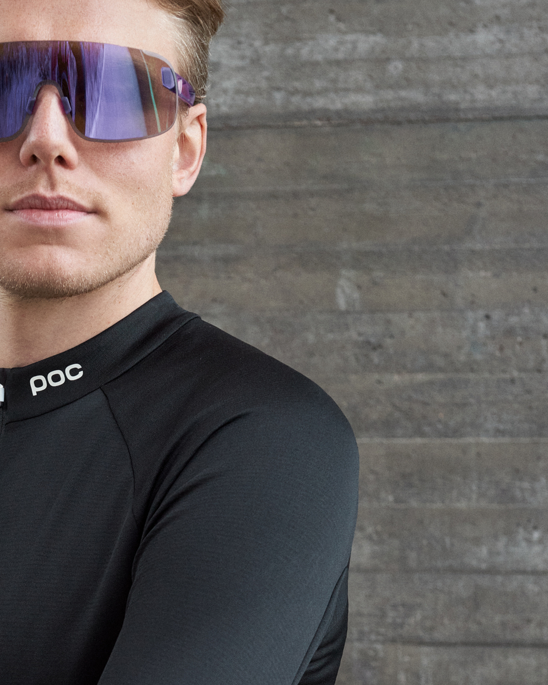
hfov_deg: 18.5
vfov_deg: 23.1
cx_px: 100
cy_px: 505
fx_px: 1663
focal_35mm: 82
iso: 320
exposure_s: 1/200
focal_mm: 35
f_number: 5.6
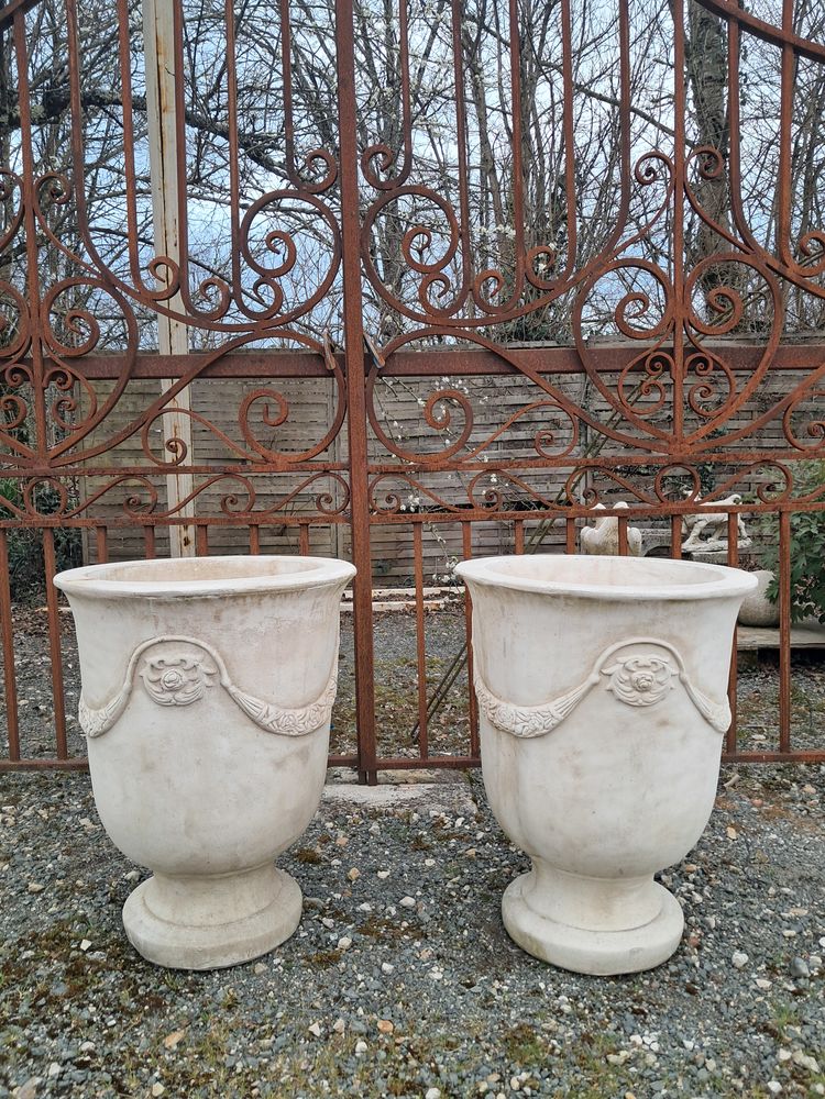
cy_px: 550
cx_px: 412
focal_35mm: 27
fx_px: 858
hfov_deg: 51.4
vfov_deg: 65.3
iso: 50
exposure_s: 1/50
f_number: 1.8
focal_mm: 4
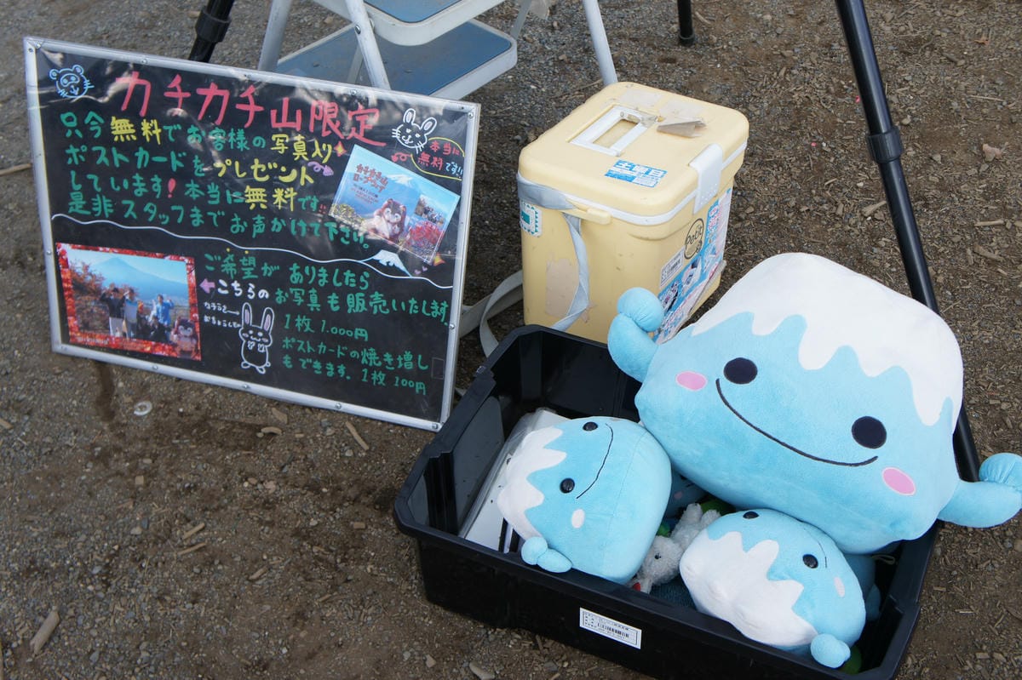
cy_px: 340
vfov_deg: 29.2
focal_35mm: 46
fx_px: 1305
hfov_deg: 42.8
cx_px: 511
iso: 200
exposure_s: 1/60
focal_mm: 31
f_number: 5
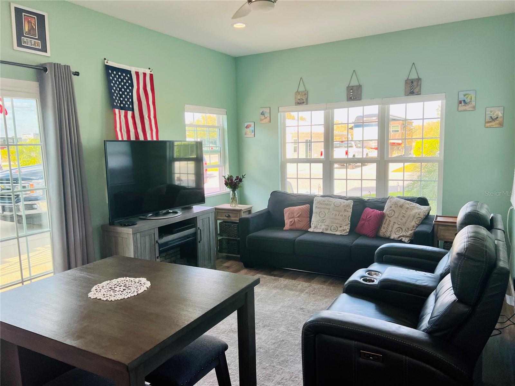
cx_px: 258
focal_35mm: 26
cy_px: 193
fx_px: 387
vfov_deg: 53.1
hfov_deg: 67.3
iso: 64
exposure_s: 1/123
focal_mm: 5.7
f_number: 1.5
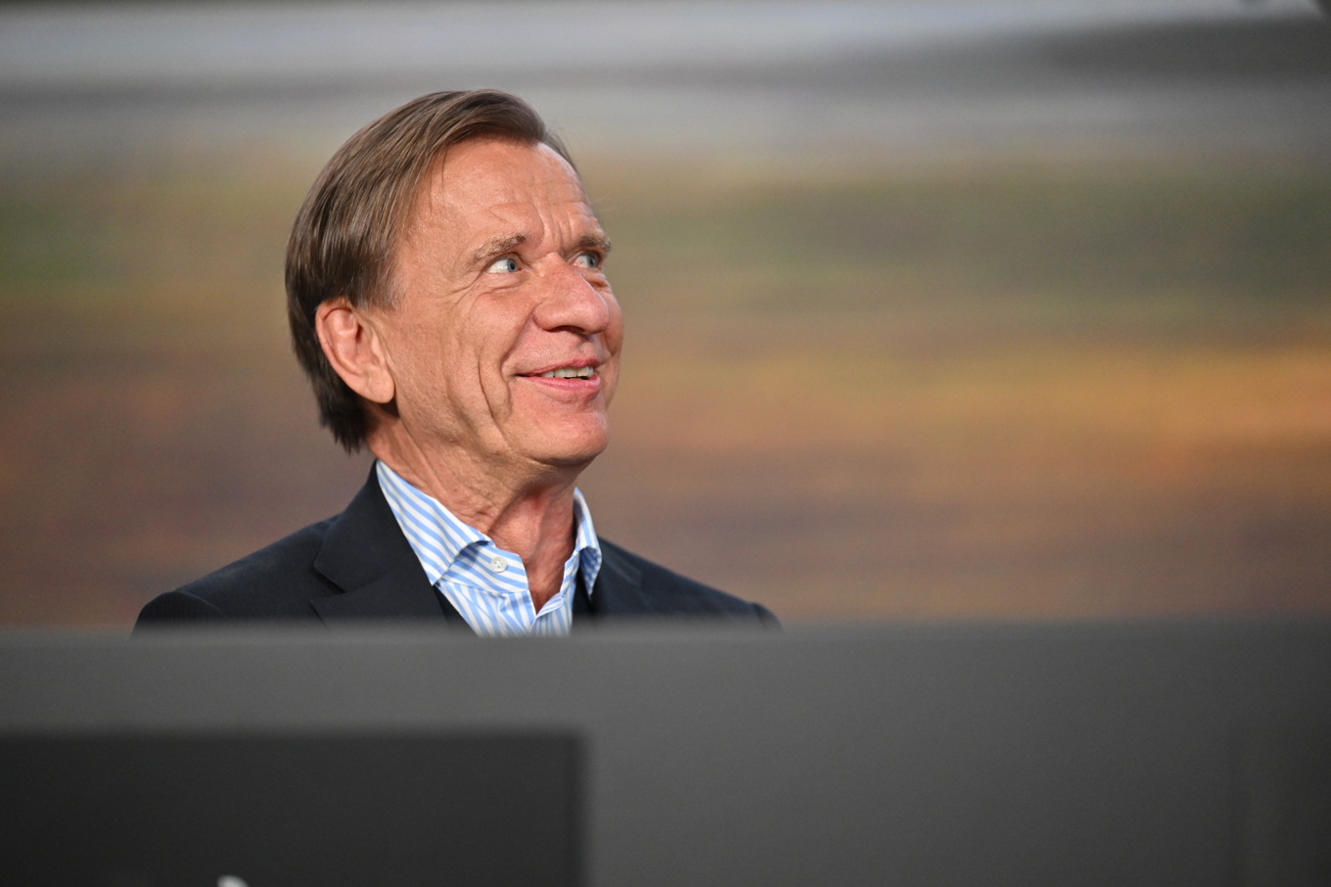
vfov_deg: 6.9
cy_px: 444
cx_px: 666
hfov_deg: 10.3
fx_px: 7392
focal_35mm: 200
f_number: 2.8
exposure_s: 1/250
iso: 2800
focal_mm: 200
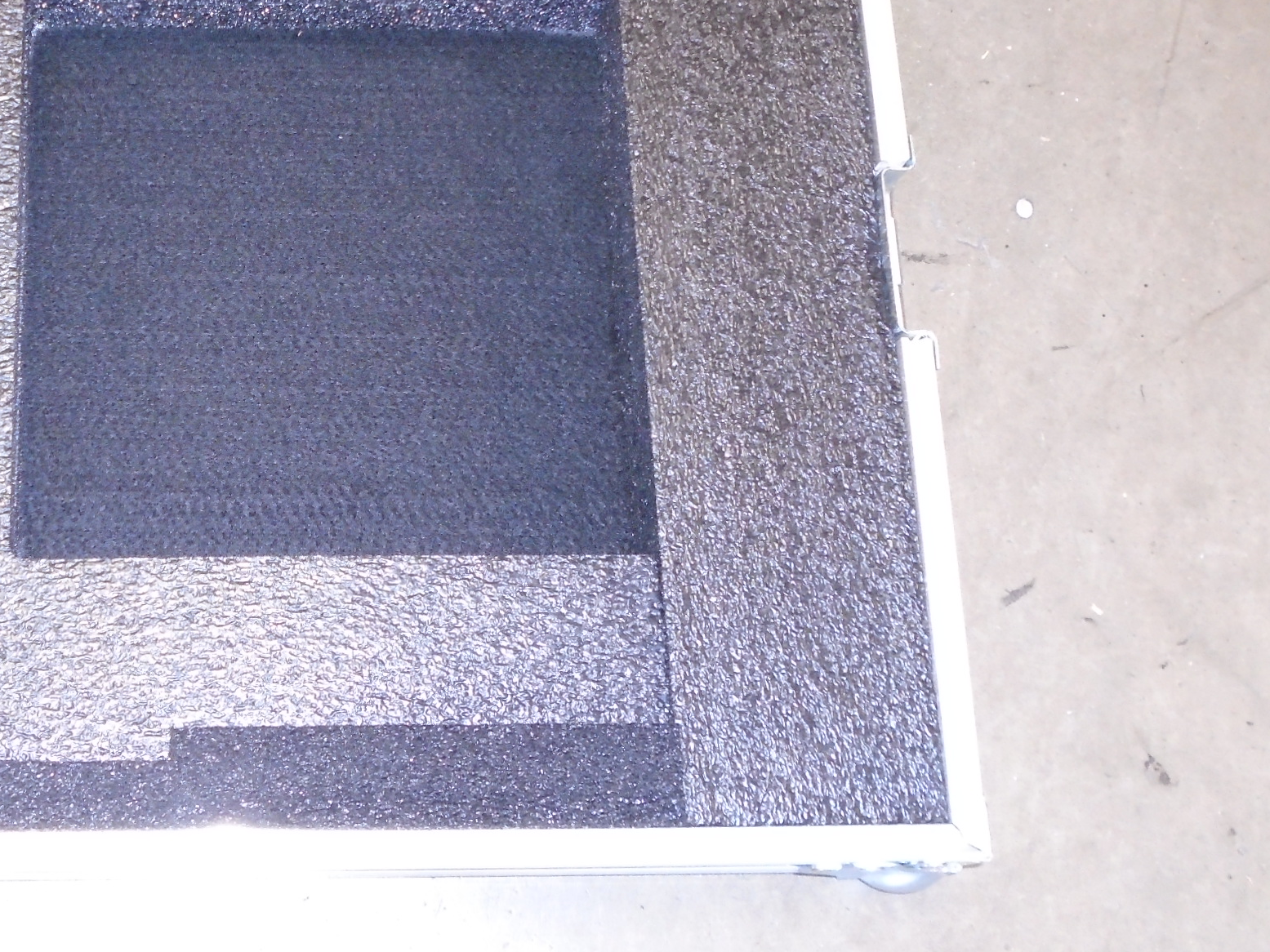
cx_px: 265
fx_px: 2201
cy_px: 296
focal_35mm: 60
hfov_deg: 31.4
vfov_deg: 24.3
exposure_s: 1/40
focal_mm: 6.4
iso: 400
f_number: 3.8
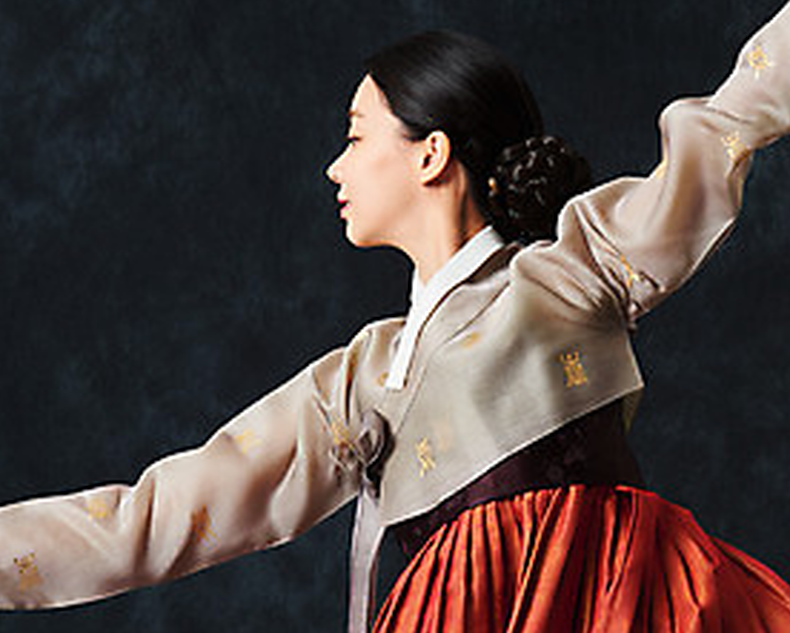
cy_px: 321
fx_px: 5520
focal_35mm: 236
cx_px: 551
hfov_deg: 8.2
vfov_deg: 6.6
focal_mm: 116
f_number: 11
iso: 100
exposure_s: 1/125
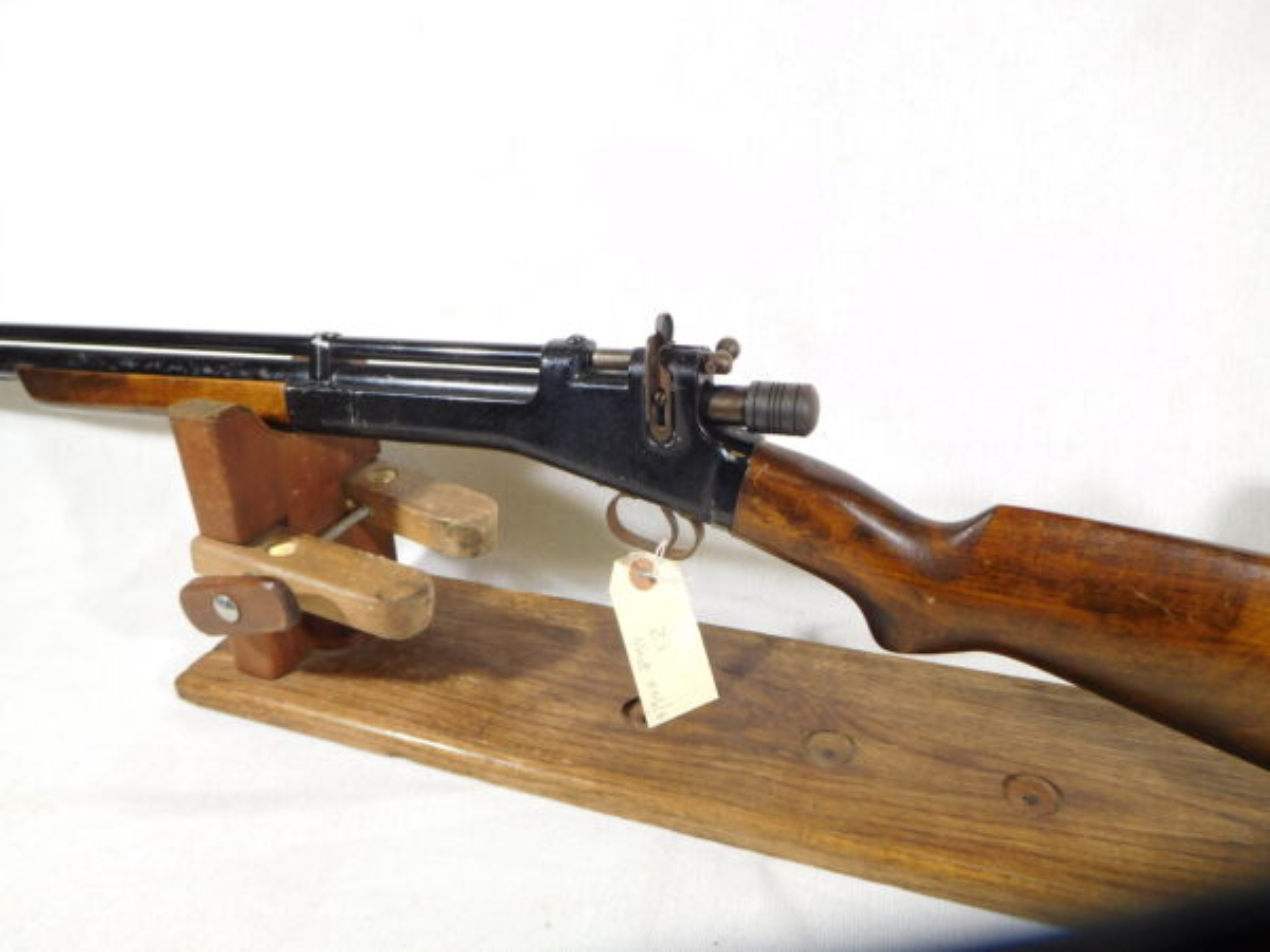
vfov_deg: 54.9
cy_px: 476
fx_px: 917
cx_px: 635
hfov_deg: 69.4
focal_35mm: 25
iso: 200
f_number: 3.4
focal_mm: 4.5
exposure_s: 1/30
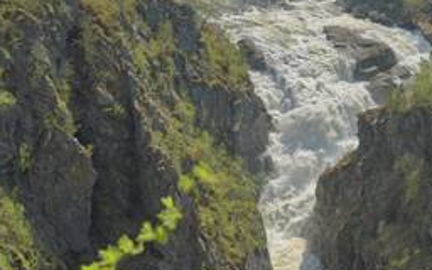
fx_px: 2249
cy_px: 114
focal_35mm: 191
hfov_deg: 10.9
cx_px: 322
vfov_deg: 6.9
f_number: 10
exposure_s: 1/160
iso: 100
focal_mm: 120
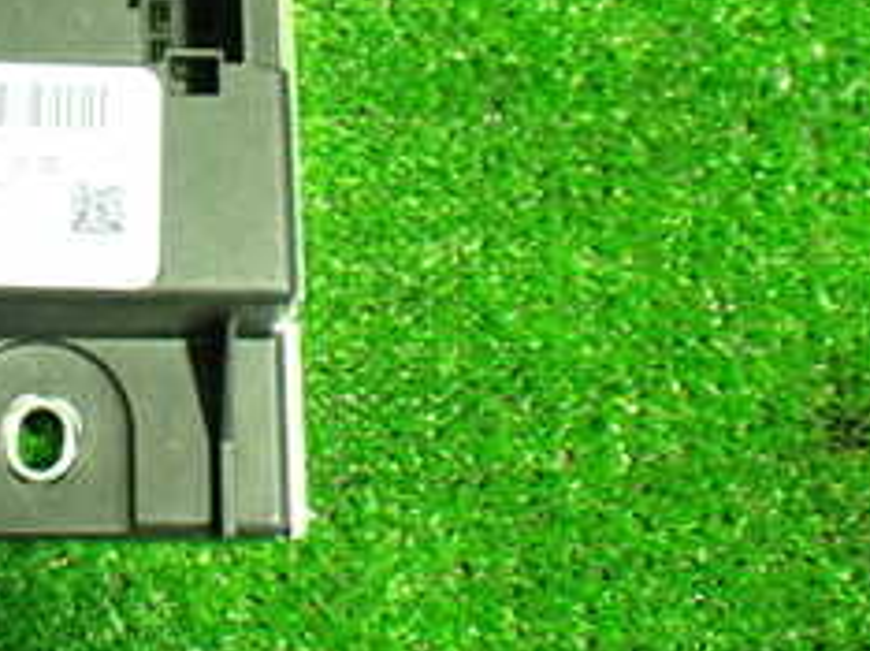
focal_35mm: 77
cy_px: 11
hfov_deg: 24.6
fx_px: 1933
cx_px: 82
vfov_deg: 18.6
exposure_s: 1/60
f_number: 2.3
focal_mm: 5.4
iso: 800
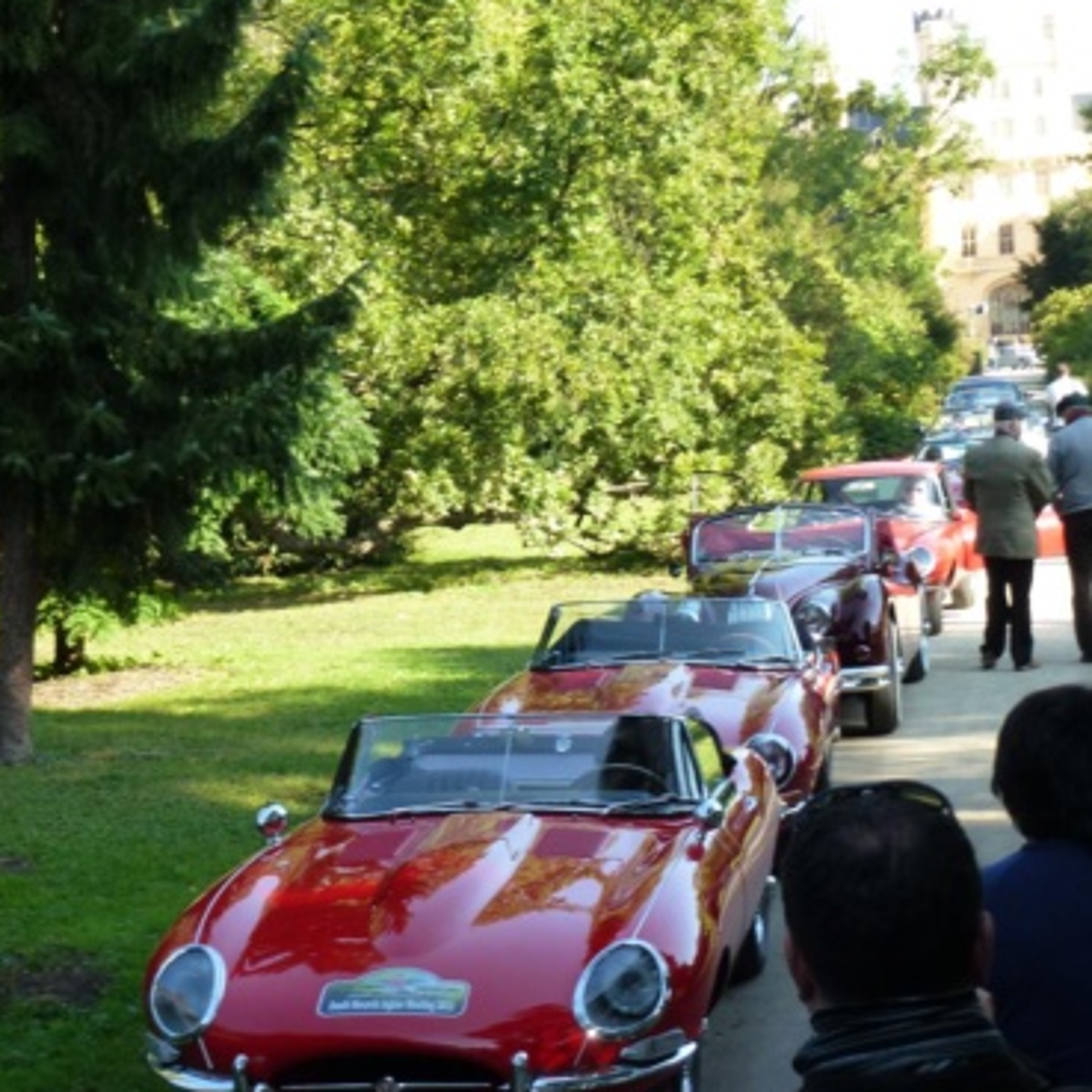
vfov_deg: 20.4
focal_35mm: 85
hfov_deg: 20.4
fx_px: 3034
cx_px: 543
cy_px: 695
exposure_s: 1/100
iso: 160
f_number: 4.7
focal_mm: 12.7
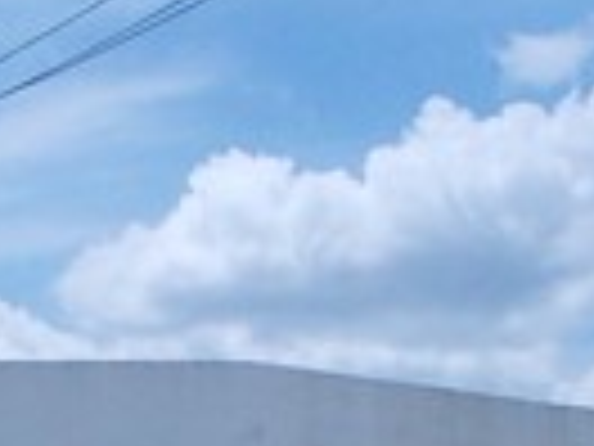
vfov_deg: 8.8
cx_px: 32
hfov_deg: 12.1
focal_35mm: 162
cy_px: 802
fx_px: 2780
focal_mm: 4
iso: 80
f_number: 5.4
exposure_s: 1/640
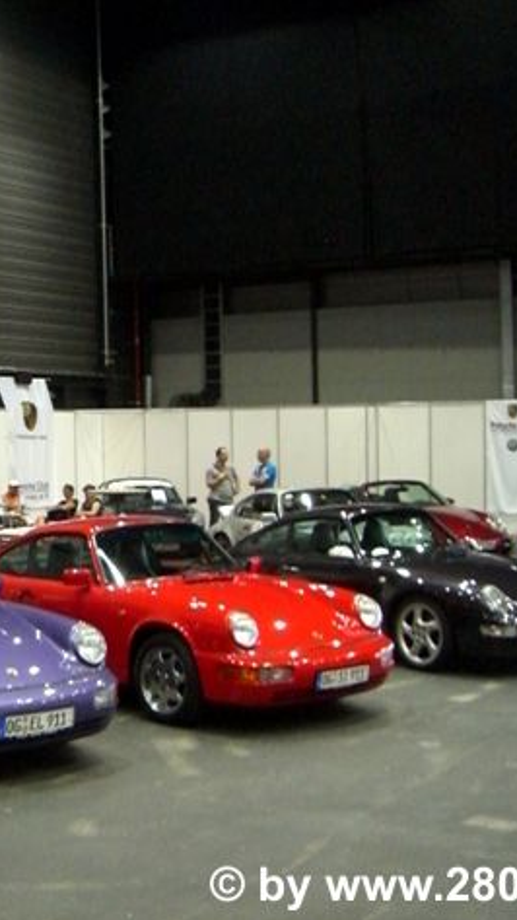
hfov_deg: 20.8
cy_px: 463
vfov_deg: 37.2
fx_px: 1365
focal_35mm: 56
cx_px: 12
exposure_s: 1/80
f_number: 2.7
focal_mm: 6.2
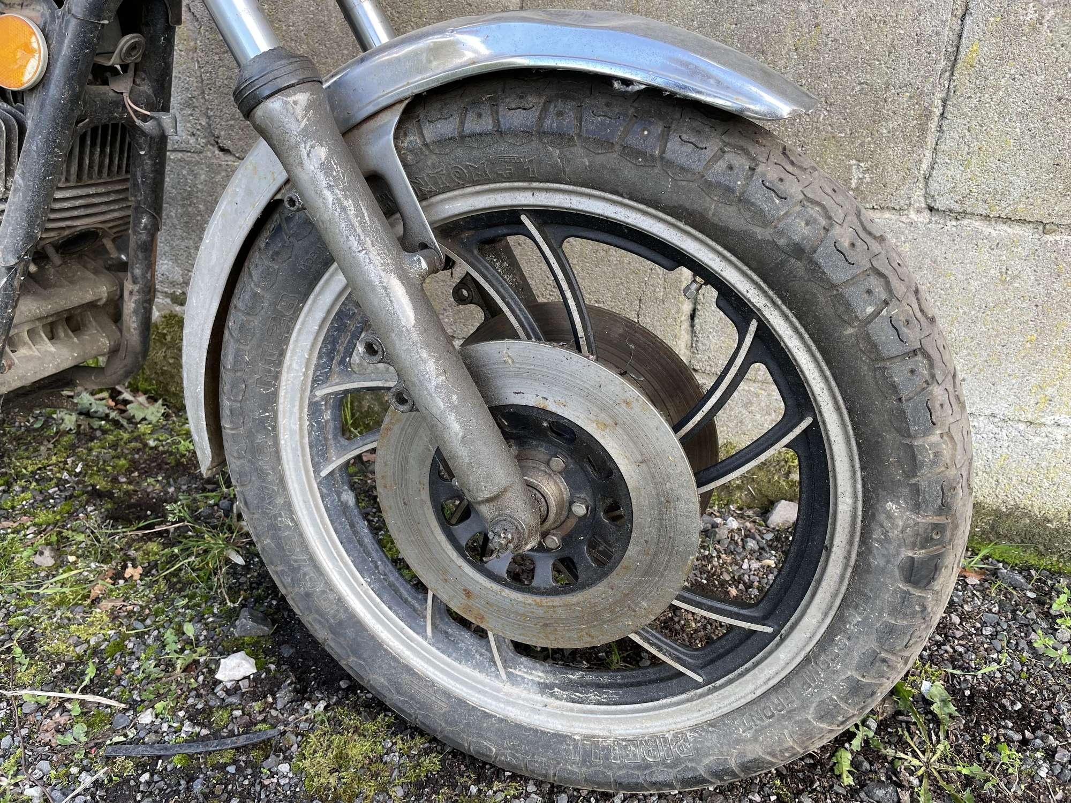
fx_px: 804
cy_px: 402
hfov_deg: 67.3
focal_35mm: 26
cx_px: 536
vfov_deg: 53.1
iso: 50
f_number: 1.6
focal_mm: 4.2
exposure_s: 1/121
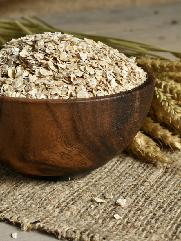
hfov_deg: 17.0
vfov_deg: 22.5
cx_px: 78
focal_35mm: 87
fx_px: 607
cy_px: 121
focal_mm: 40
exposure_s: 1.6
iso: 100
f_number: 8
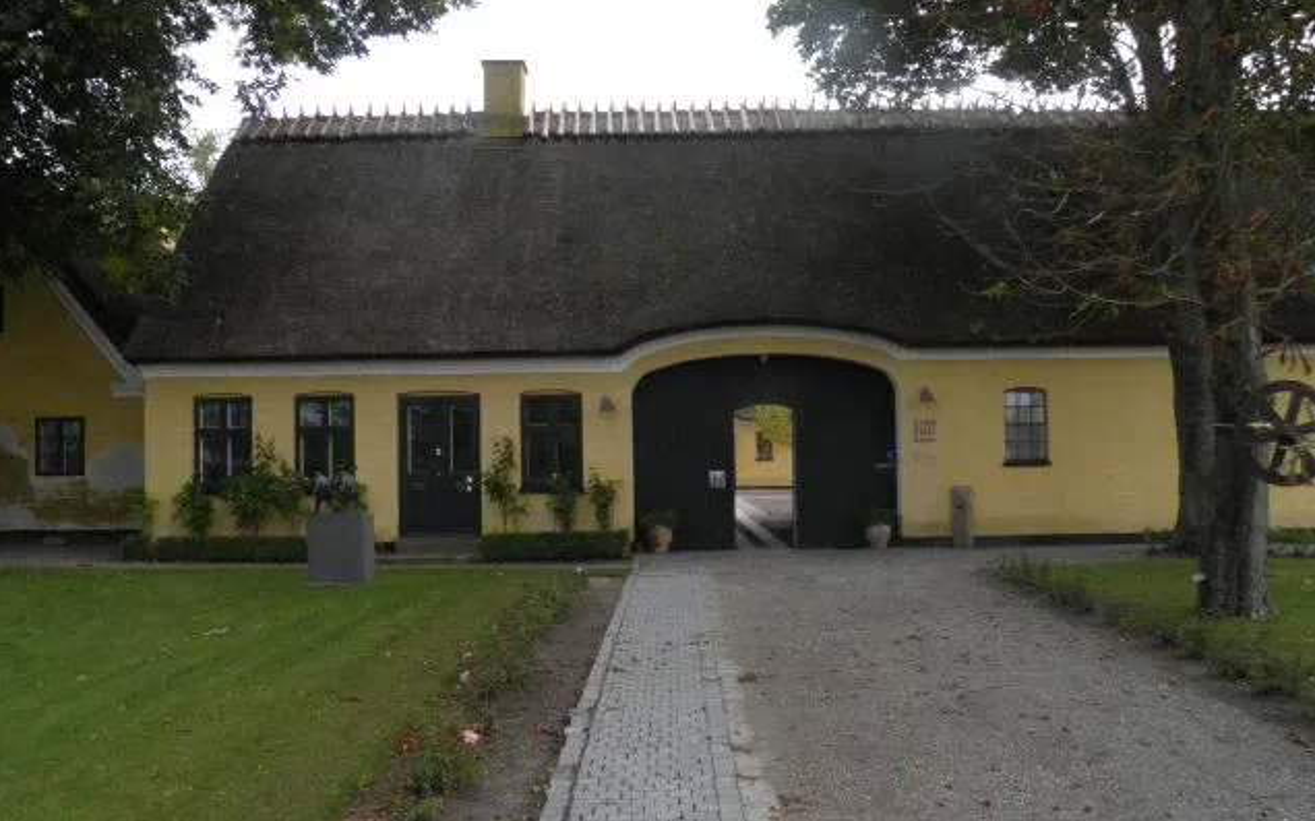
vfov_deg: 39.4
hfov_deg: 59.7
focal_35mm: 32
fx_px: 1146
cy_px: 393
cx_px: 655
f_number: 5.9
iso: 50
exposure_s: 1/100
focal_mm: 5.5
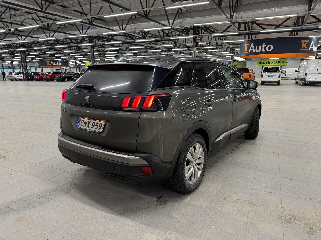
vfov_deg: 56.8
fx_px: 223
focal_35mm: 24
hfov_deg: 71.6
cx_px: 160
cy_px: 120
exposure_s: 1/50
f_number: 1.78
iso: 100
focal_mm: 6.76
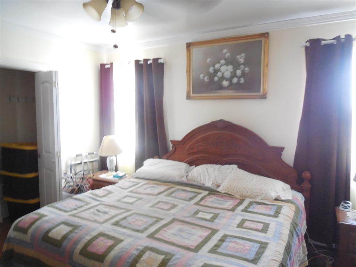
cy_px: 134
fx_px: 257
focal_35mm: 25
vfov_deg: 54.9
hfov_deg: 69.4
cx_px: 178
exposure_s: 1/6
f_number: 3.1
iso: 800
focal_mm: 4.5
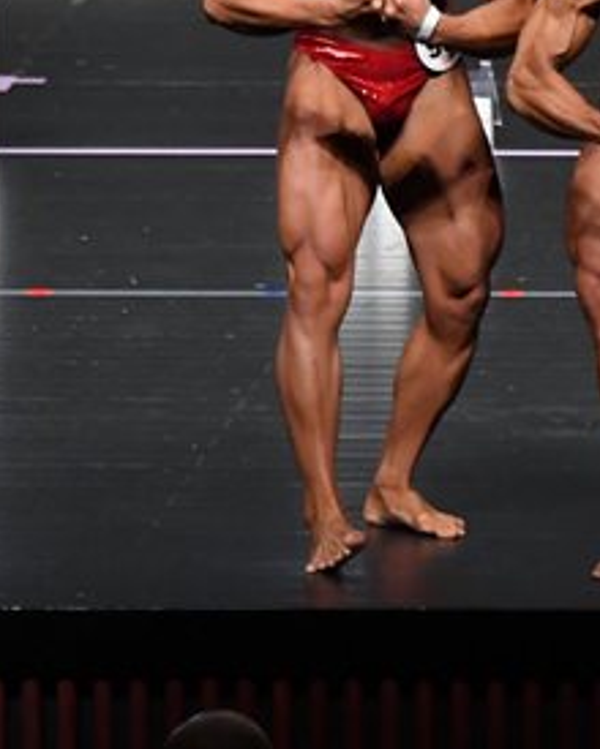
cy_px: 188
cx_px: 762
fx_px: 14961
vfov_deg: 2.9
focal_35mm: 674
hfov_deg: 2.3
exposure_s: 1/400
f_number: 5.6
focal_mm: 170
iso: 5000
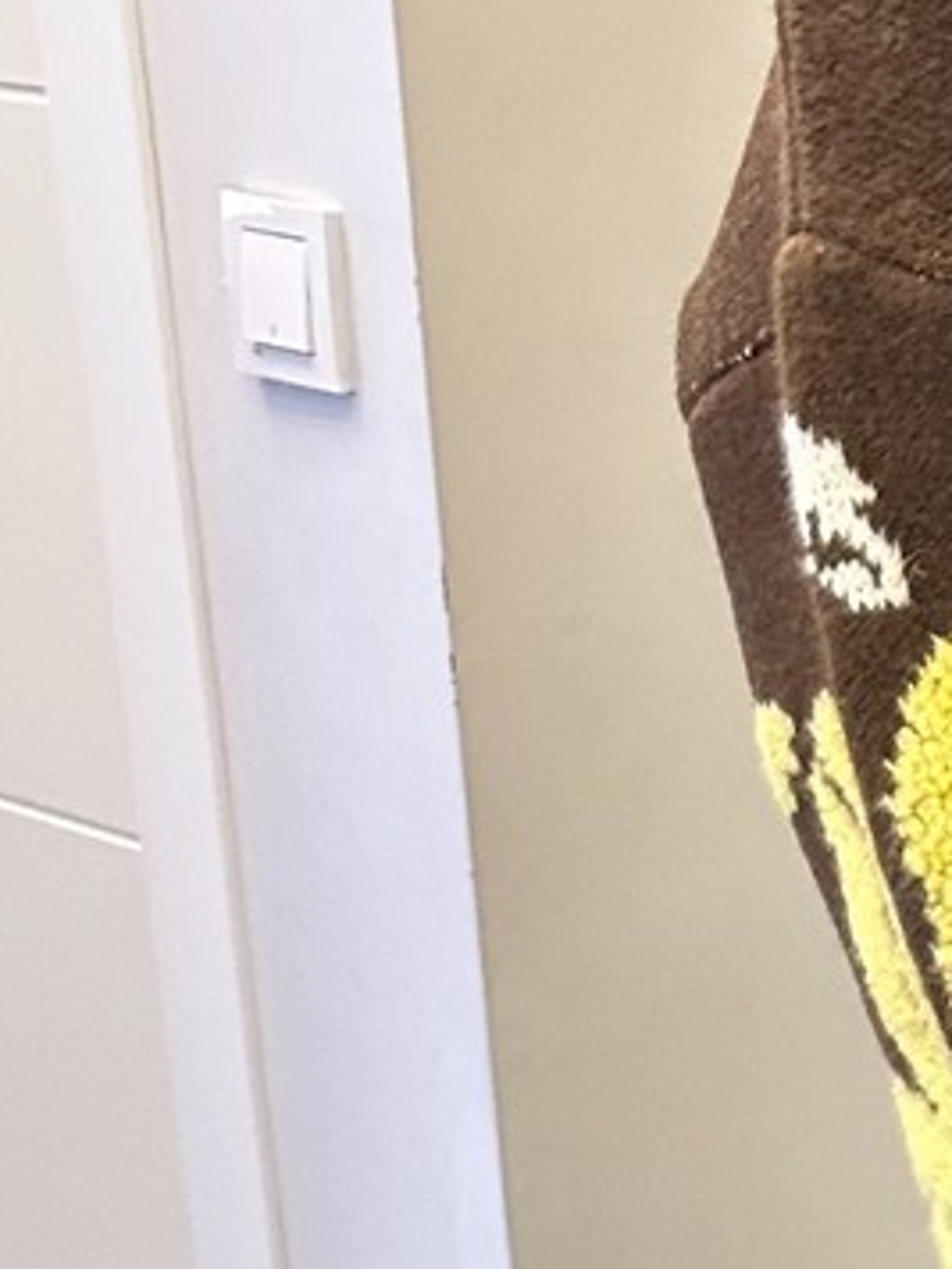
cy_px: 1622
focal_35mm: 108
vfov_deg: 17.2
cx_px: 1801
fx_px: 3960
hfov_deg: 12.4
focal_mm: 6.86
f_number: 1.78
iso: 400
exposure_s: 1/50
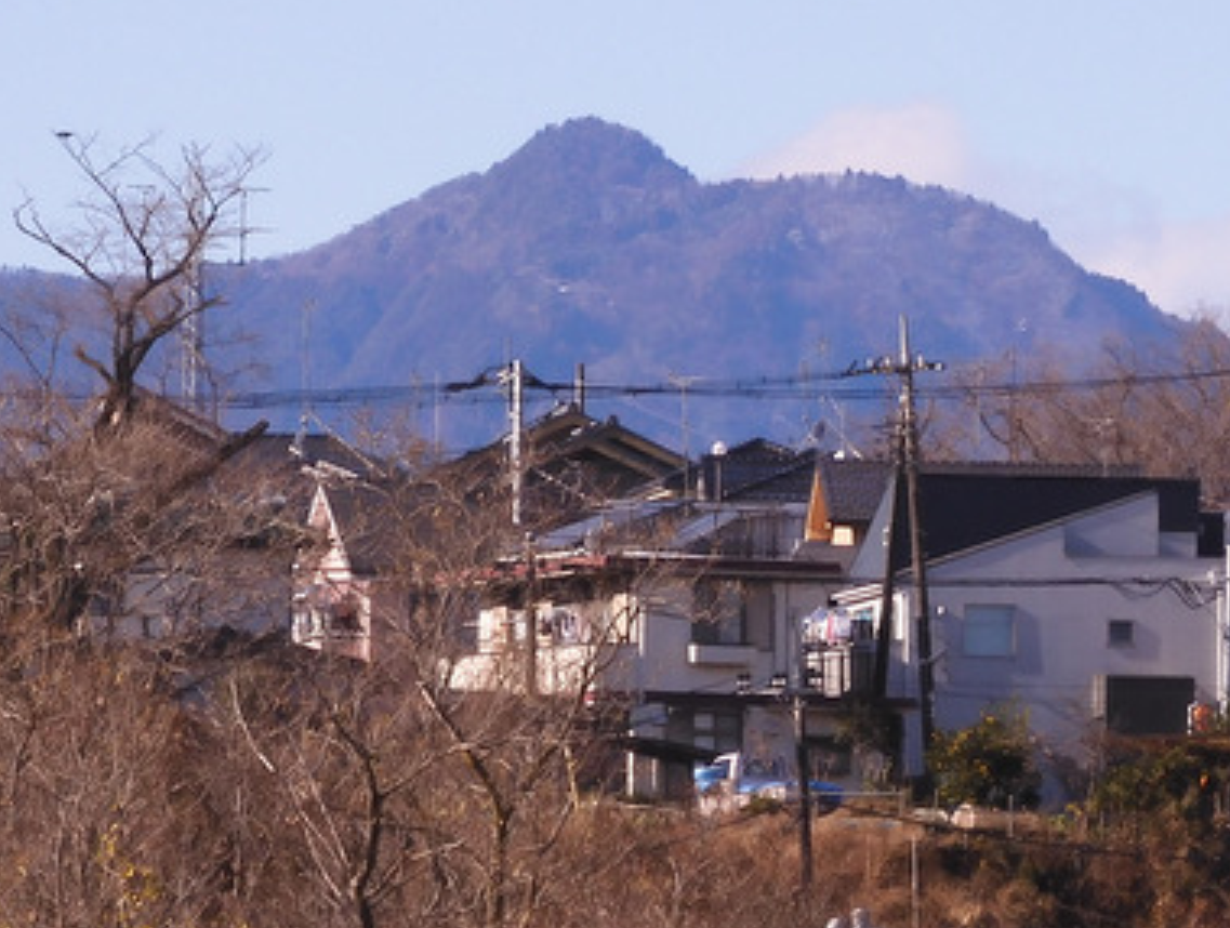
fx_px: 16524
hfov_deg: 4.3
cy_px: 185
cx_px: 720
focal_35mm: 464
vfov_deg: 3.2
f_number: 6.3
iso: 100
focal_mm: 49.1
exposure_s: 1/400
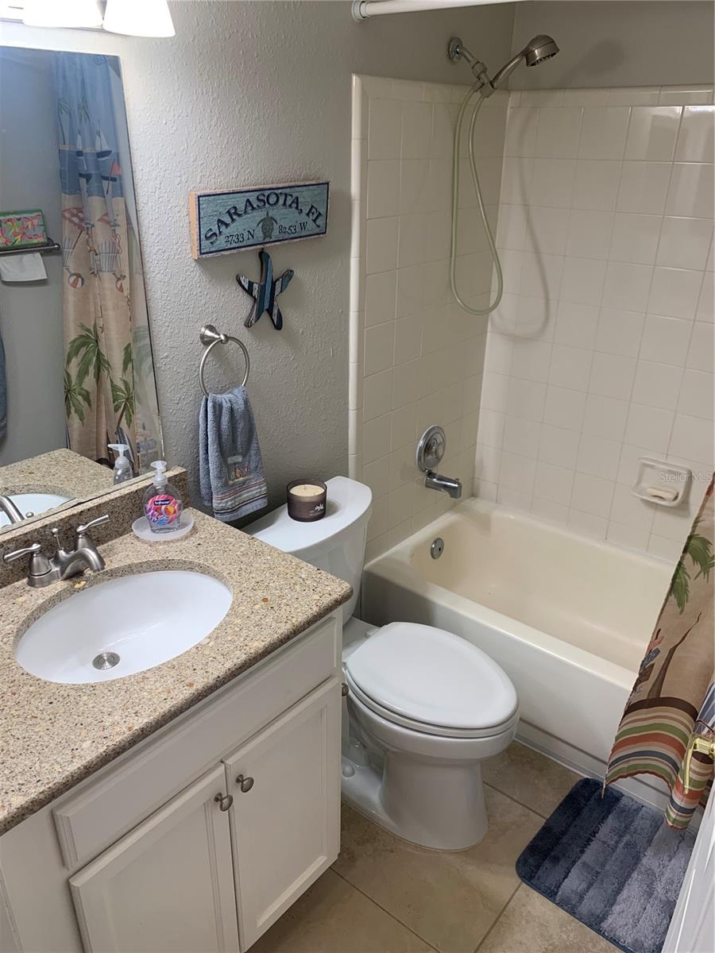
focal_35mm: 26
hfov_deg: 53.1
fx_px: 716
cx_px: 358
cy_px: 476
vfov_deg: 67.3
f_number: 1.8
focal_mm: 4.25
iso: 50
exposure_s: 1/60
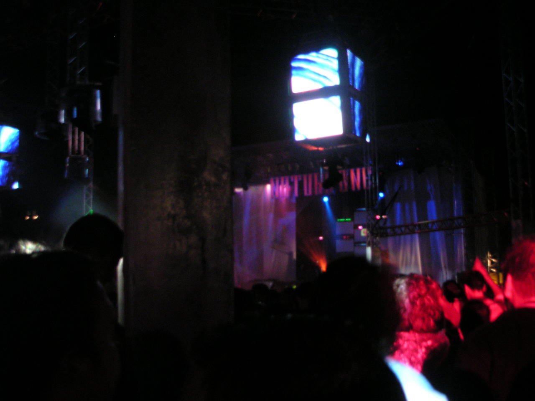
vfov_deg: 37.7
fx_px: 587
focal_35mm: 38
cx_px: 268
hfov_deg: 49.0
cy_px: 200
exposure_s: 1/15
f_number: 2.8
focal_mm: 6
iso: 200
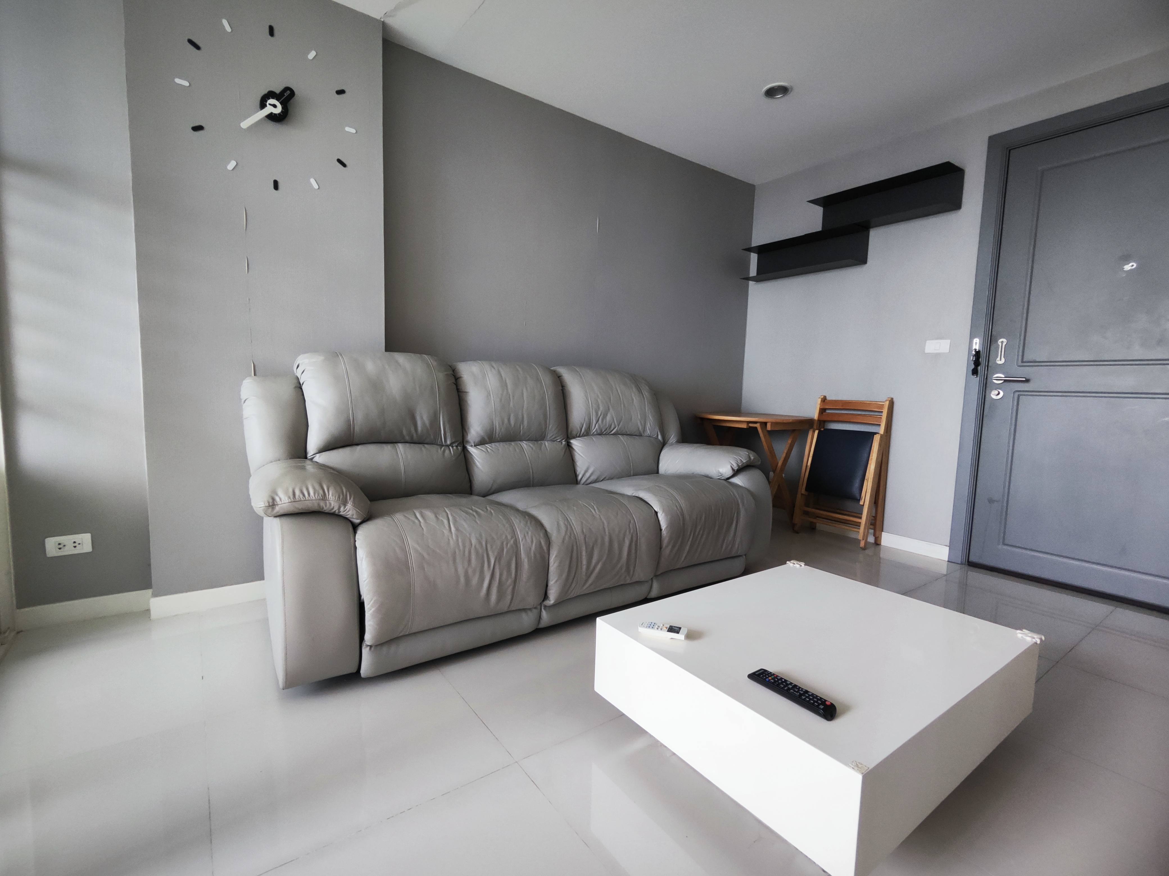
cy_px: 438
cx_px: 584
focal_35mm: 15
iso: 188
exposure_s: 1/50
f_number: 2.4
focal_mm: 2.13
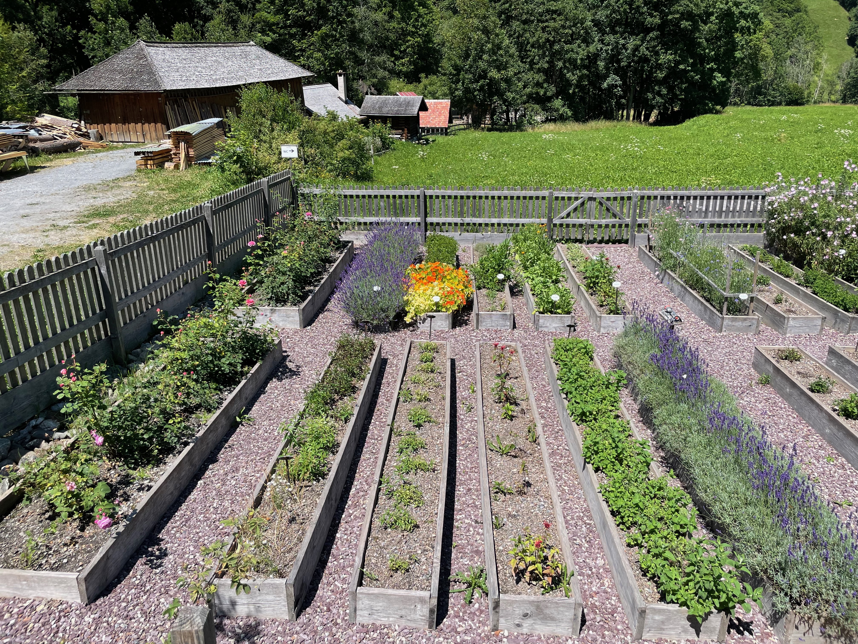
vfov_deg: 53.1
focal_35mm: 26
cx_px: 429
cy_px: 322
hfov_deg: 67.3
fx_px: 644
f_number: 1.6
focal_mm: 4.2
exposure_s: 1/2353
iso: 32
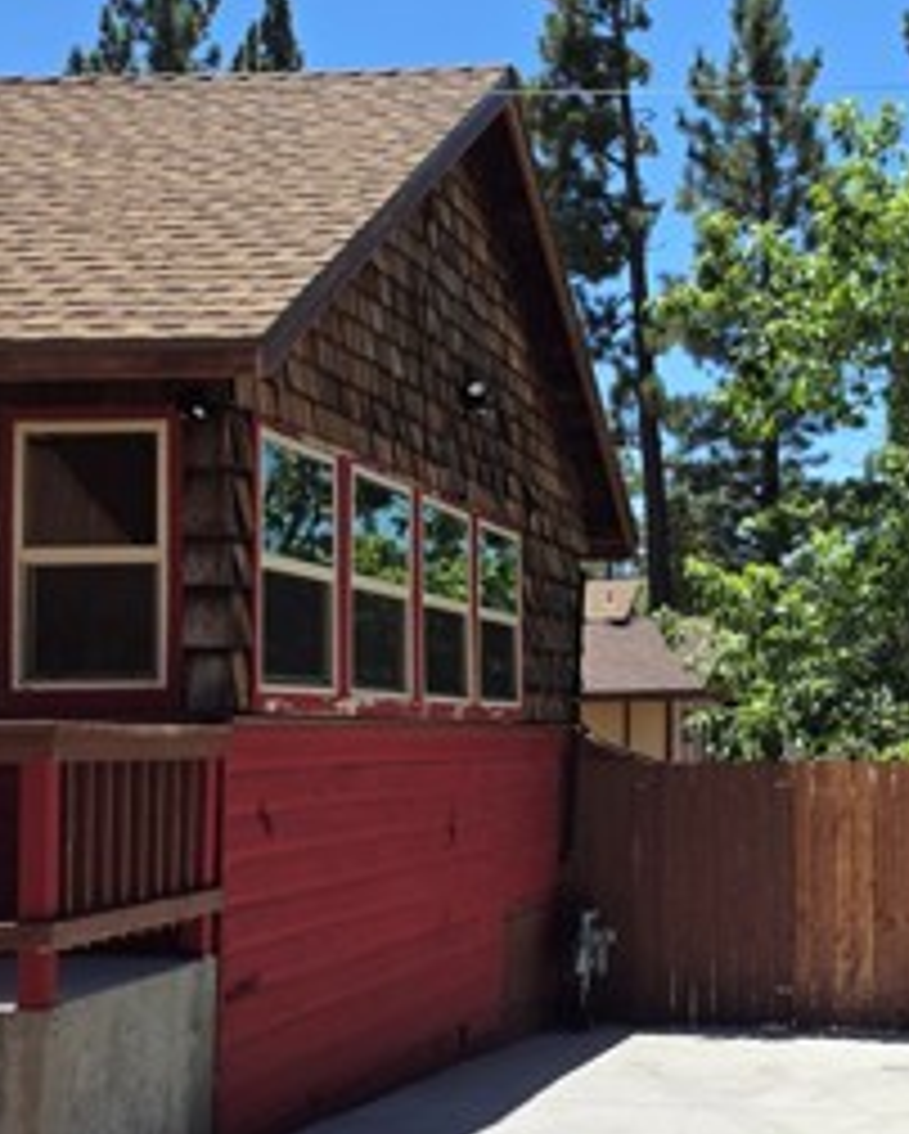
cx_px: 882
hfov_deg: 25.5
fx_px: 1915
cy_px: 634
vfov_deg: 33.0
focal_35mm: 57
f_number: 1.7
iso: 80
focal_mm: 6.3
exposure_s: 1/3972
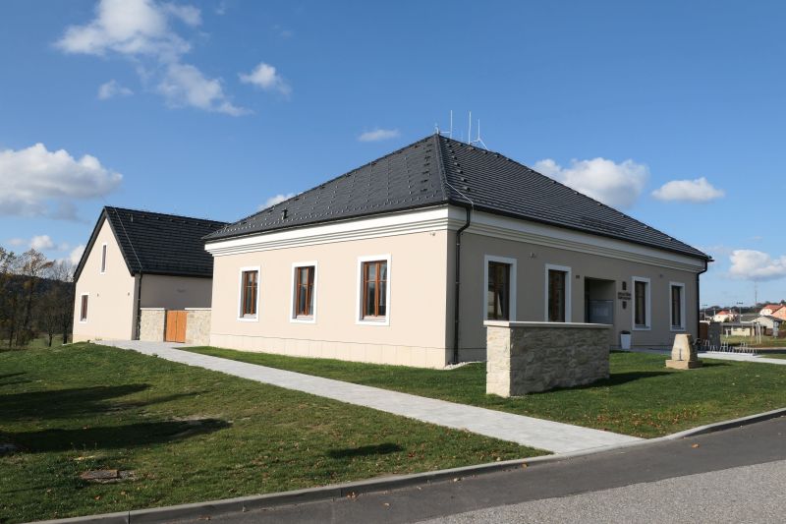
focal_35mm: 29
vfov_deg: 44.9
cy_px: 262
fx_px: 633
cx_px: 393
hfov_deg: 63.7
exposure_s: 1/1600
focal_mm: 10.5
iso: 125
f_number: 3.5
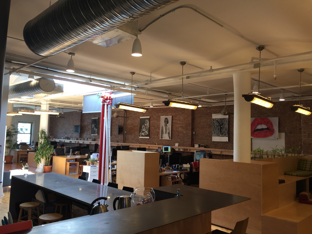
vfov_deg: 48.2
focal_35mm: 29
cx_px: 156
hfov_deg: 61.7
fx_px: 261
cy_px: 117
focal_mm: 4.15
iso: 32
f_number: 2.2
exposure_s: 1/40
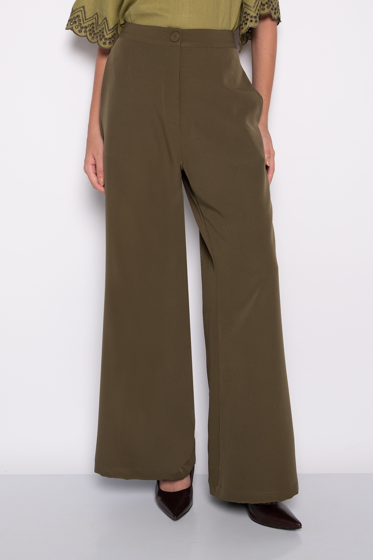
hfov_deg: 33.4
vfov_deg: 48.5
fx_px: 622
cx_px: 186
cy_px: 280
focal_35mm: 40
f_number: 7.1
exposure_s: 1/160
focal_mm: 40
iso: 200
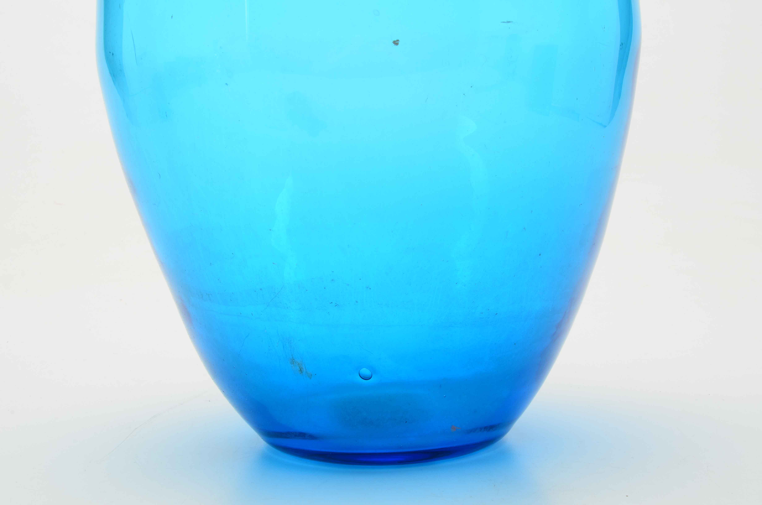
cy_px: 252
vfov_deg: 16.5
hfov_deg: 24.7
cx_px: 381
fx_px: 1743
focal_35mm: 82
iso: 100
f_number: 25
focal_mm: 55
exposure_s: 1/160
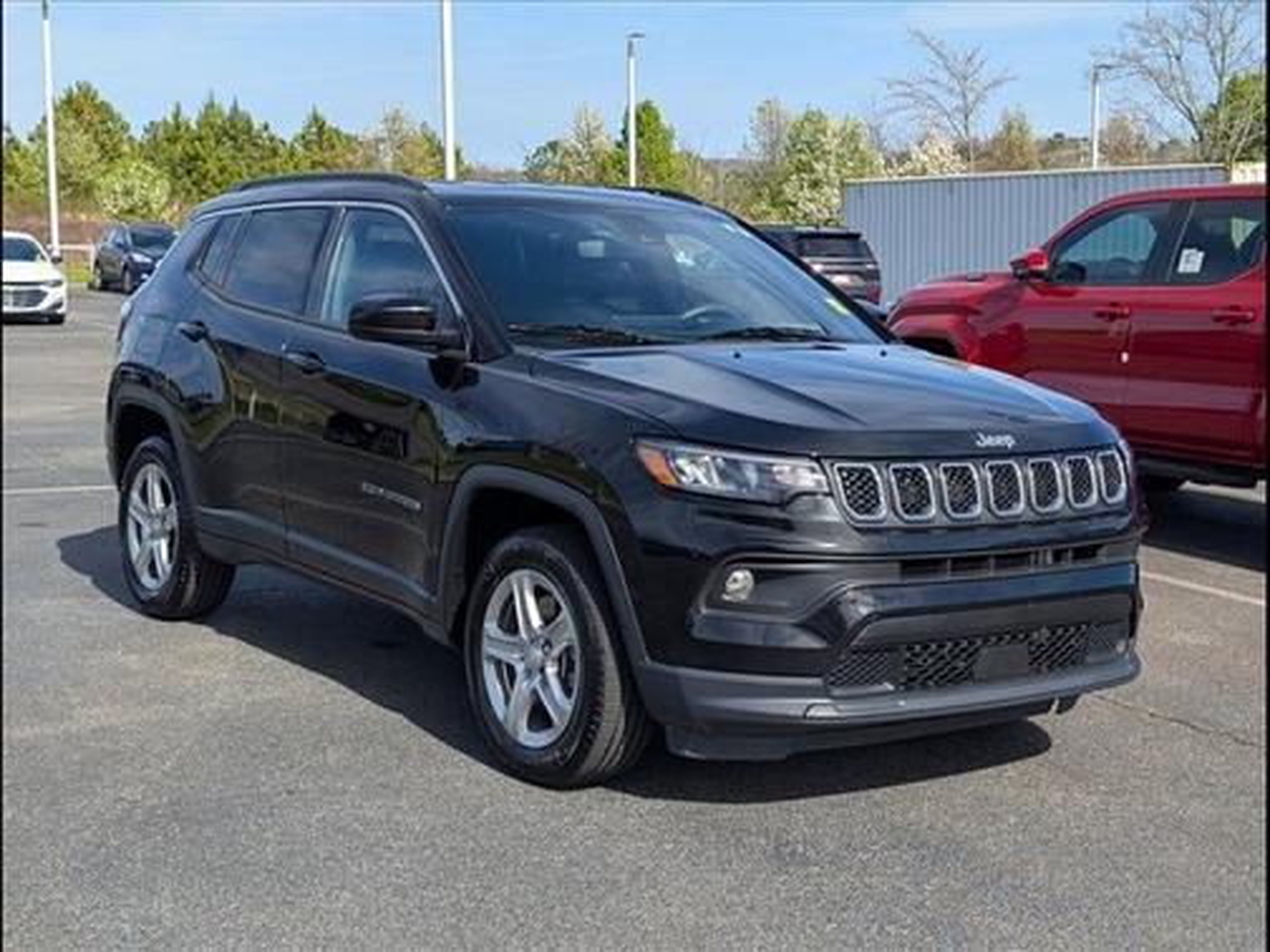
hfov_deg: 38.9
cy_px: 476
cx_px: 635
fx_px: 1798
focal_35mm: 49
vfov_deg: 29.7
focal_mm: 6.9
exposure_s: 1/1111
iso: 21
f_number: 1.68
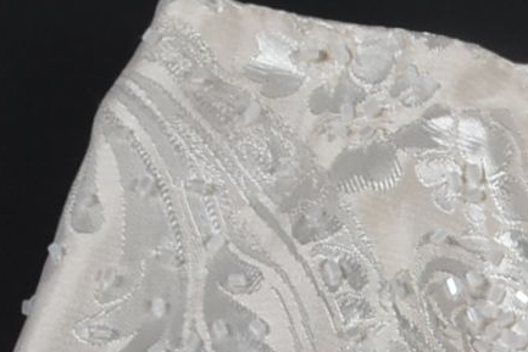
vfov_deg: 4.3
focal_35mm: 311
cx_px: 1206
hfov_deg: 6.4
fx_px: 4563
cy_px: 1033
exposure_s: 1/125
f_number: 13
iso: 200
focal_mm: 30
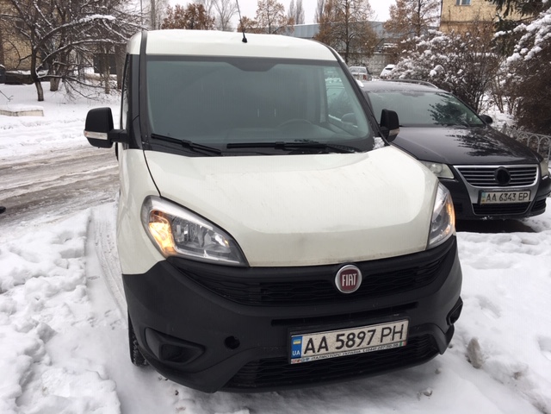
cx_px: 276
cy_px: 207
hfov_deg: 61.7
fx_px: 462
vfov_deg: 48.2
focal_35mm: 29
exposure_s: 1/164
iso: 25
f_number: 2.2
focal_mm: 4.15
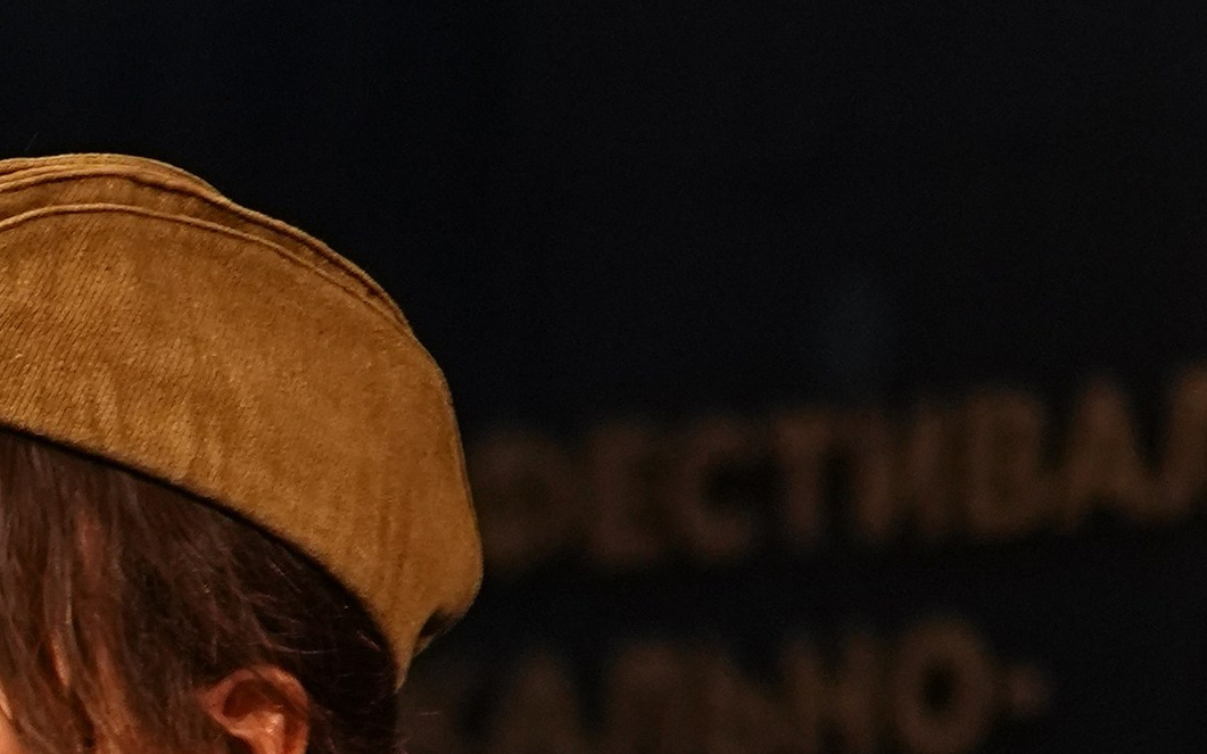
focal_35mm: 1107
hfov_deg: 1.9
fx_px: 36412
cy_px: 1716
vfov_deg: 1.2
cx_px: -224
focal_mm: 200
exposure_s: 1/400
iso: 2000
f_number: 3.2
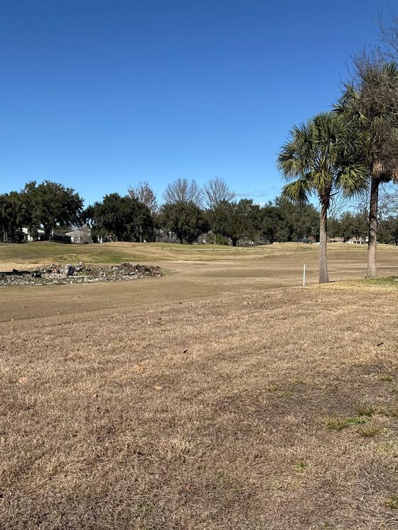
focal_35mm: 32
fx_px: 491
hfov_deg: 44.1
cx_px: 180
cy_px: 337
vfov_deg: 56.0
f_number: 1.78
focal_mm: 6.76
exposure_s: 1/6173
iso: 80
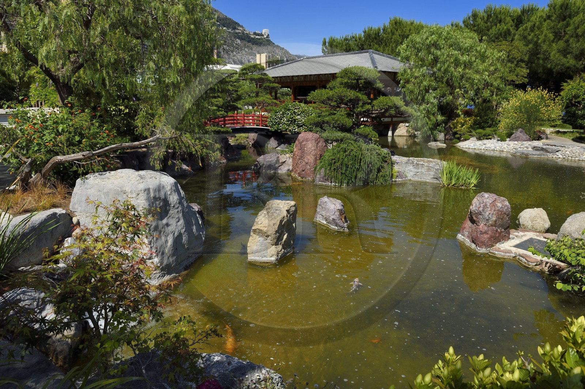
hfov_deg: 73.8
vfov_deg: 53.1
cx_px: 292
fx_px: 390
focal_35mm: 24
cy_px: 194
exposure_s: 1/250
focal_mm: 24
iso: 200
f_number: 10
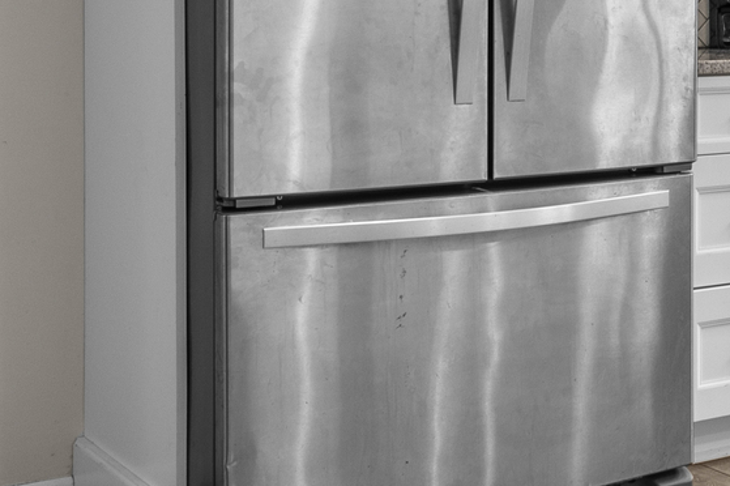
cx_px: 1205
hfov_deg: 19.1
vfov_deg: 15.2
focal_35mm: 88
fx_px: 1783
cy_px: -33
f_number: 9
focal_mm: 16
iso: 200
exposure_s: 1/1.25
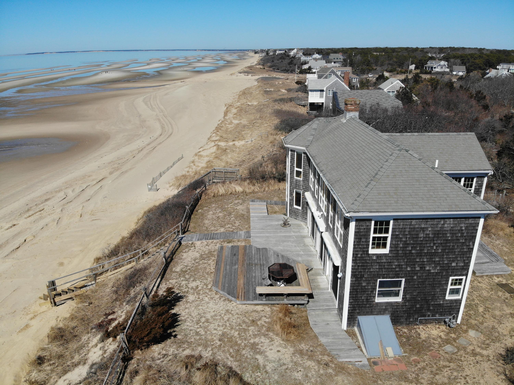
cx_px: 257
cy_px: 192
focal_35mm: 24
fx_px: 356
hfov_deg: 71.6
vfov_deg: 56.8
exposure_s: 1/1818
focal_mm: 4.5
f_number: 2.8
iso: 111
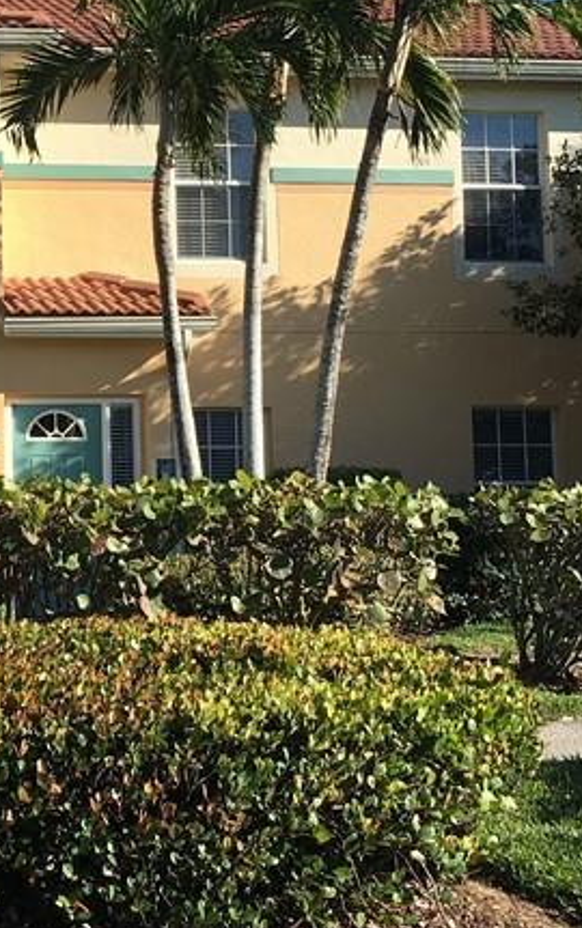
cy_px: 321
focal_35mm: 73
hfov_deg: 17.1
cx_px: -99
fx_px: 1850
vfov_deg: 28.0
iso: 25
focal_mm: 4.15
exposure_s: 1/927
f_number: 2.2
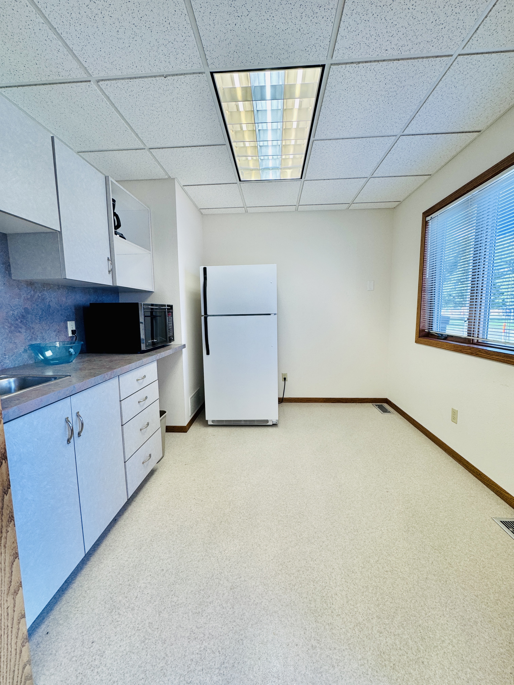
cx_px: 257
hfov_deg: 85.7
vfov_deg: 102.1
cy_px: 342
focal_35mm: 14
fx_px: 277
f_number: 2.2
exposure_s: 1/120
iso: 100
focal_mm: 2.22
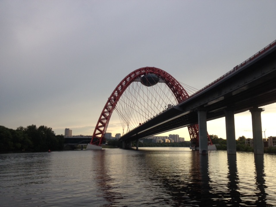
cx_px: 138
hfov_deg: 52.6
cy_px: 104
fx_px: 279
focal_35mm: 35
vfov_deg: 40.7
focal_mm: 4.28
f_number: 2.4
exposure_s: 1/246
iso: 50
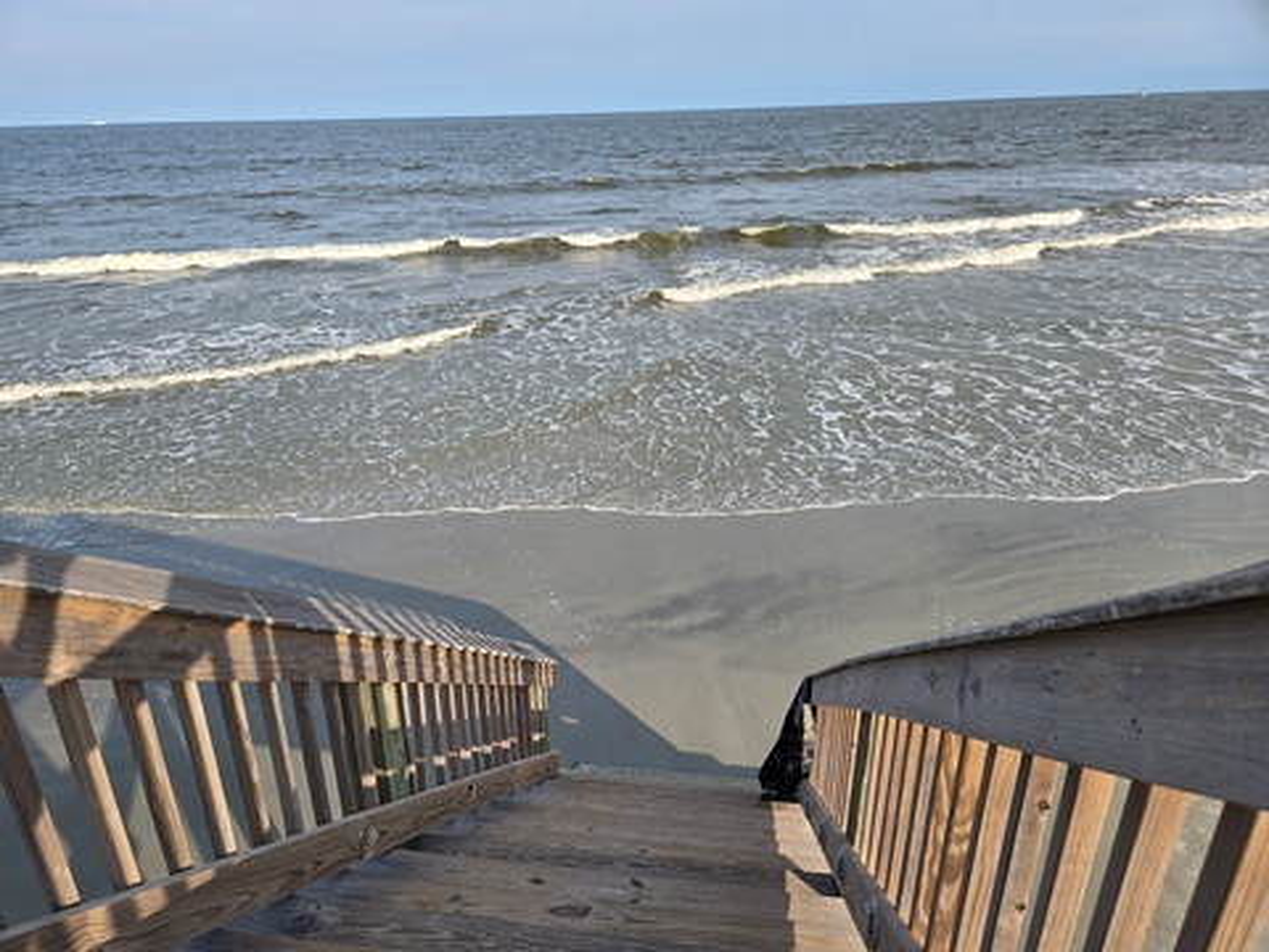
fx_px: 843
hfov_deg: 73.9
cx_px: 634
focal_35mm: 23
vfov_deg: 58.9
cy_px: 476
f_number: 1.8
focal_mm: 5.4
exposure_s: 1/1265
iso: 25
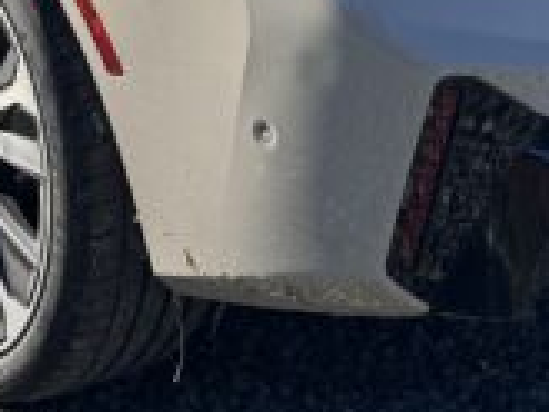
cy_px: -256
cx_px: 83
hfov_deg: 13.2
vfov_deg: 9.6
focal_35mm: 149
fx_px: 2365
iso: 80
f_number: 1.78
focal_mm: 6.76
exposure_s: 1/1767
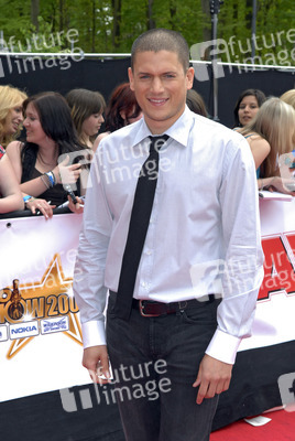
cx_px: 148
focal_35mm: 75
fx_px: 919
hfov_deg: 18.2
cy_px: 220
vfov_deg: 27.0
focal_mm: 50
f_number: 8
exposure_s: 1/160
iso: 500
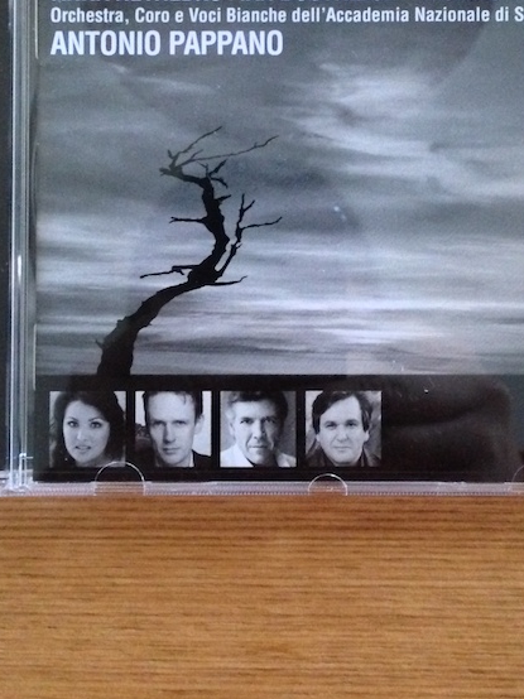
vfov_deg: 31.2
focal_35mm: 61
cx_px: 319
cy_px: 189
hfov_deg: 24.0
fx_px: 1232
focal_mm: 4.12
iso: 800
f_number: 2.4
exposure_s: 1/15
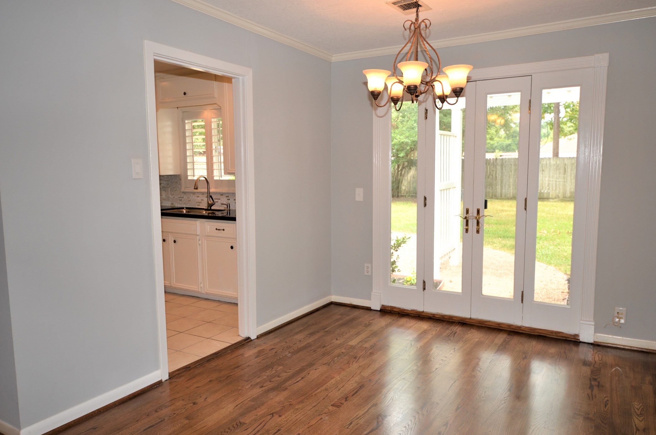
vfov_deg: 48.5
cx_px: 339
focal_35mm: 27
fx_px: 482
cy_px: 222
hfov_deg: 68.4
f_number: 4.2
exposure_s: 1/60
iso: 200
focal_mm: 17
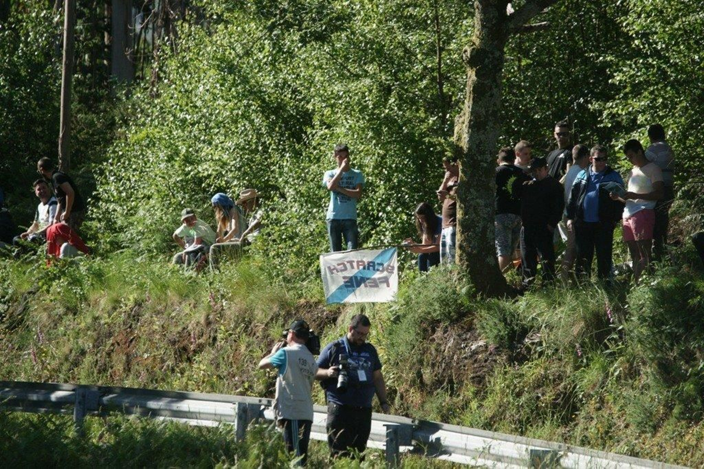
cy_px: 234
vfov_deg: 3.4
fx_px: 7822
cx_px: 352
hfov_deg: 5.2
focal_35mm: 400
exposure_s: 1/1600
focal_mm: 400
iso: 800
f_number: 6.3
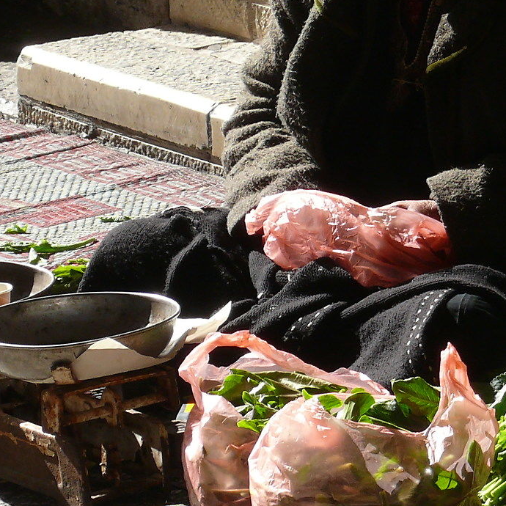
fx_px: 4730
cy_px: 329
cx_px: 591
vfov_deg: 6.1
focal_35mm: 286
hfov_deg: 6.1
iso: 100
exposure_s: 1/250
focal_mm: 19.7
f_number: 5.6
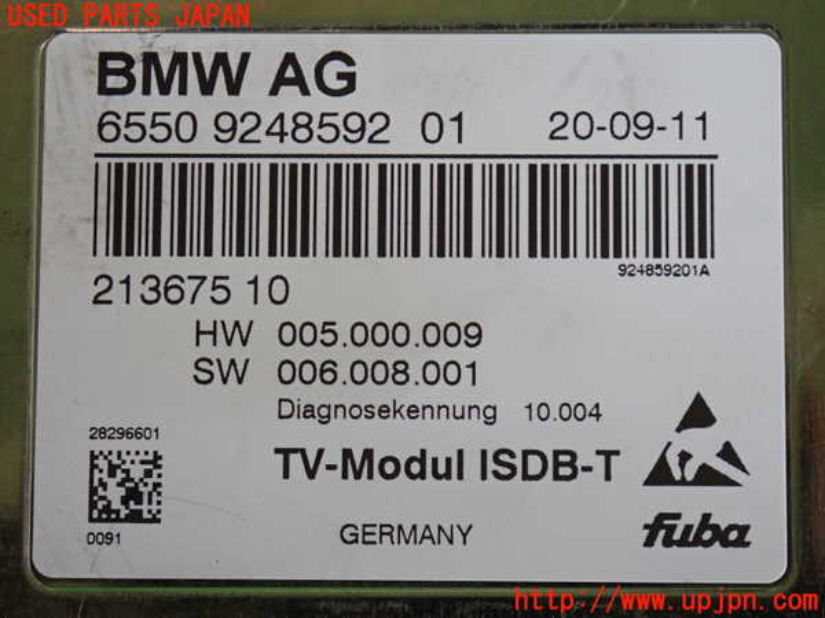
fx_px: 2383
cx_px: 412
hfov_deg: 19.6
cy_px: 309
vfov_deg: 14.8
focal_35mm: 100
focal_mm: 18
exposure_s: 1/125
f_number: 4.9
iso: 640
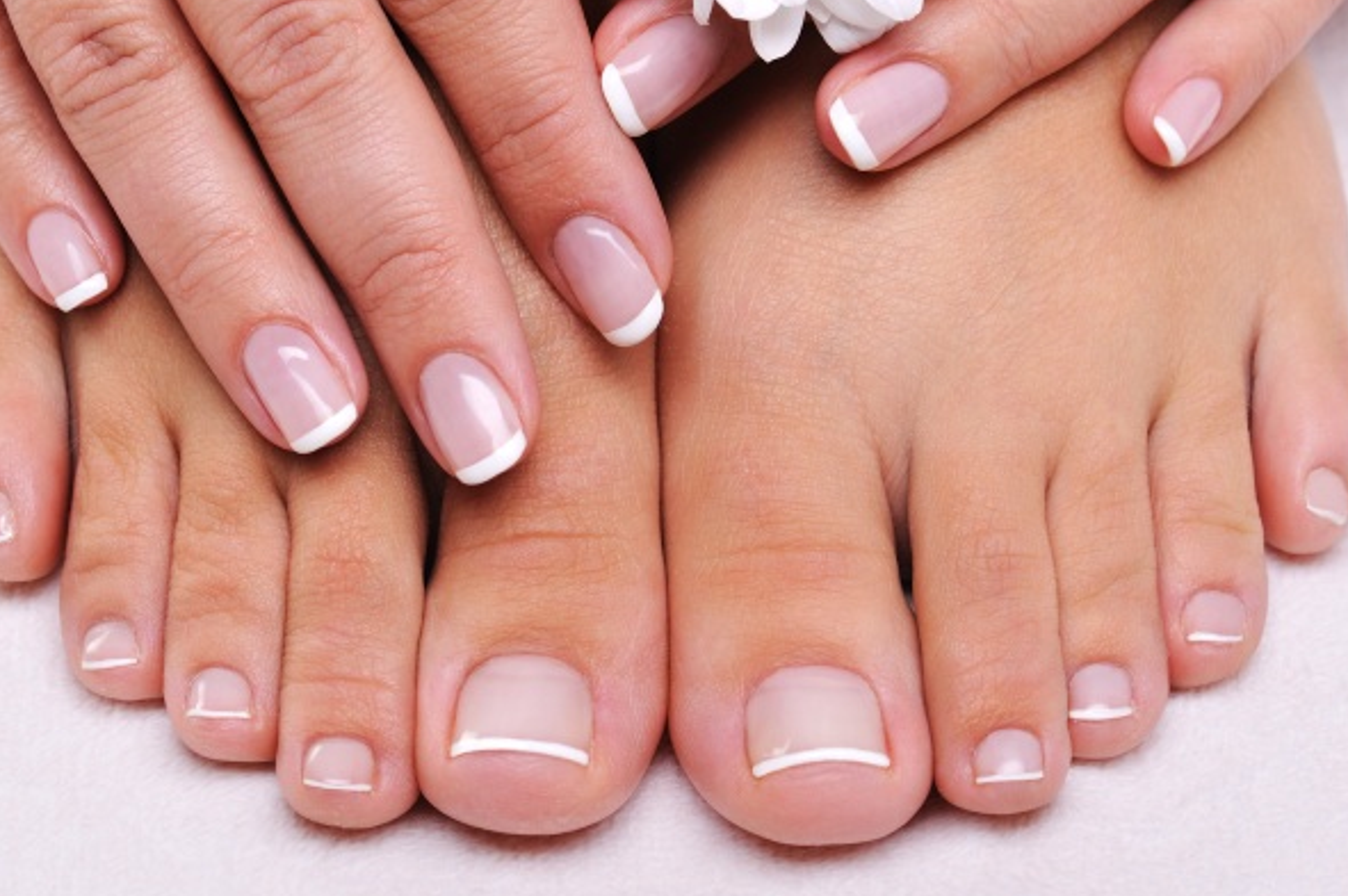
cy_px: 352
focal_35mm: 151
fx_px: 5649
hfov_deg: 13.6
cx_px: 623
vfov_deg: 9.1
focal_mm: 105
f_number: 10
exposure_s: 1/200
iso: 200
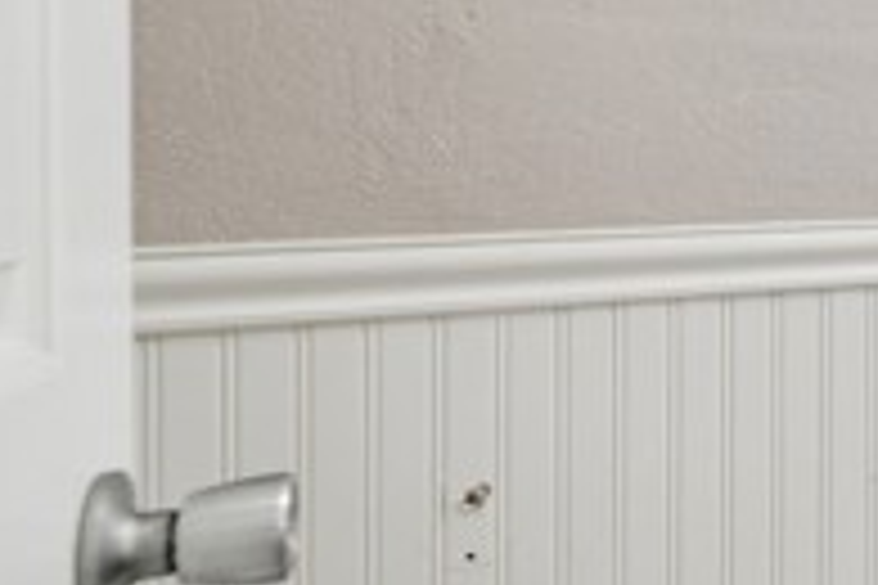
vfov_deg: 28.6
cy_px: 122
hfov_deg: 26.4
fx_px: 1122
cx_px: 1396
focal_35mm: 46
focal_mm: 14
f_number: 8
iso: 200
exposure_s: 1/25
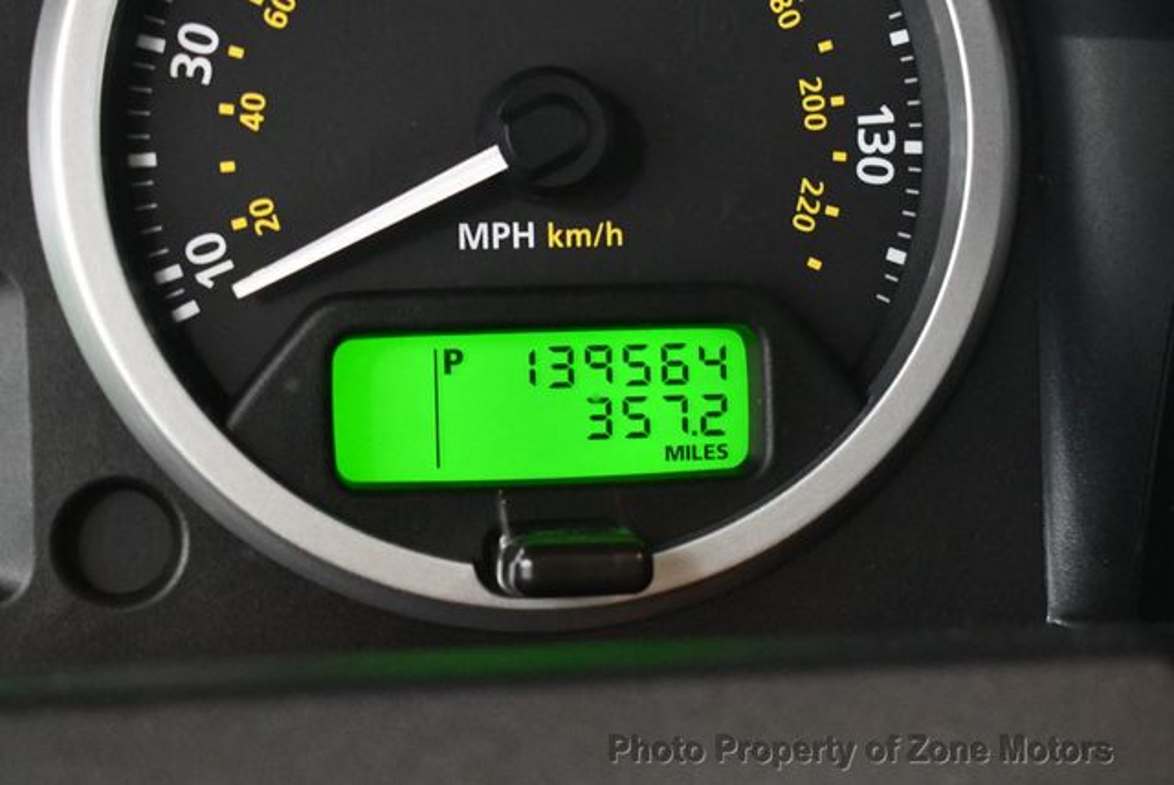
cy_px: 392
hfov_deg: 21.2
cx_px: 587
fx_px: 3133
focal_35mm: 96
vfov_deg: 14.3
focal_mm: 48
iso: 7200
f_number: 5.3
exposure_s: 1/60
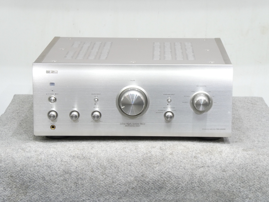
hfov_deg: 18.5
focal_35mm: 106
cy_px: 101
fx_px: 824
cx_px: 134
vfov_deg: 14.0
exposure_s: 1/6
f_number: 5.1
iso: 200
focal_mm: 19
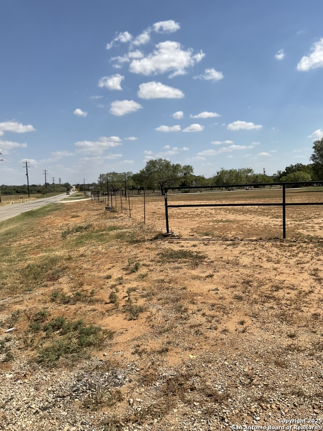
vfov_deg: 61.7
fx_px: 361
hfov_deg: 48.2
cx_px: 162
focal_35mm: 29
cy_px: 216
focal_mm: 3
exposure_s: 1/3788
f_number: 1.8
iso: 16
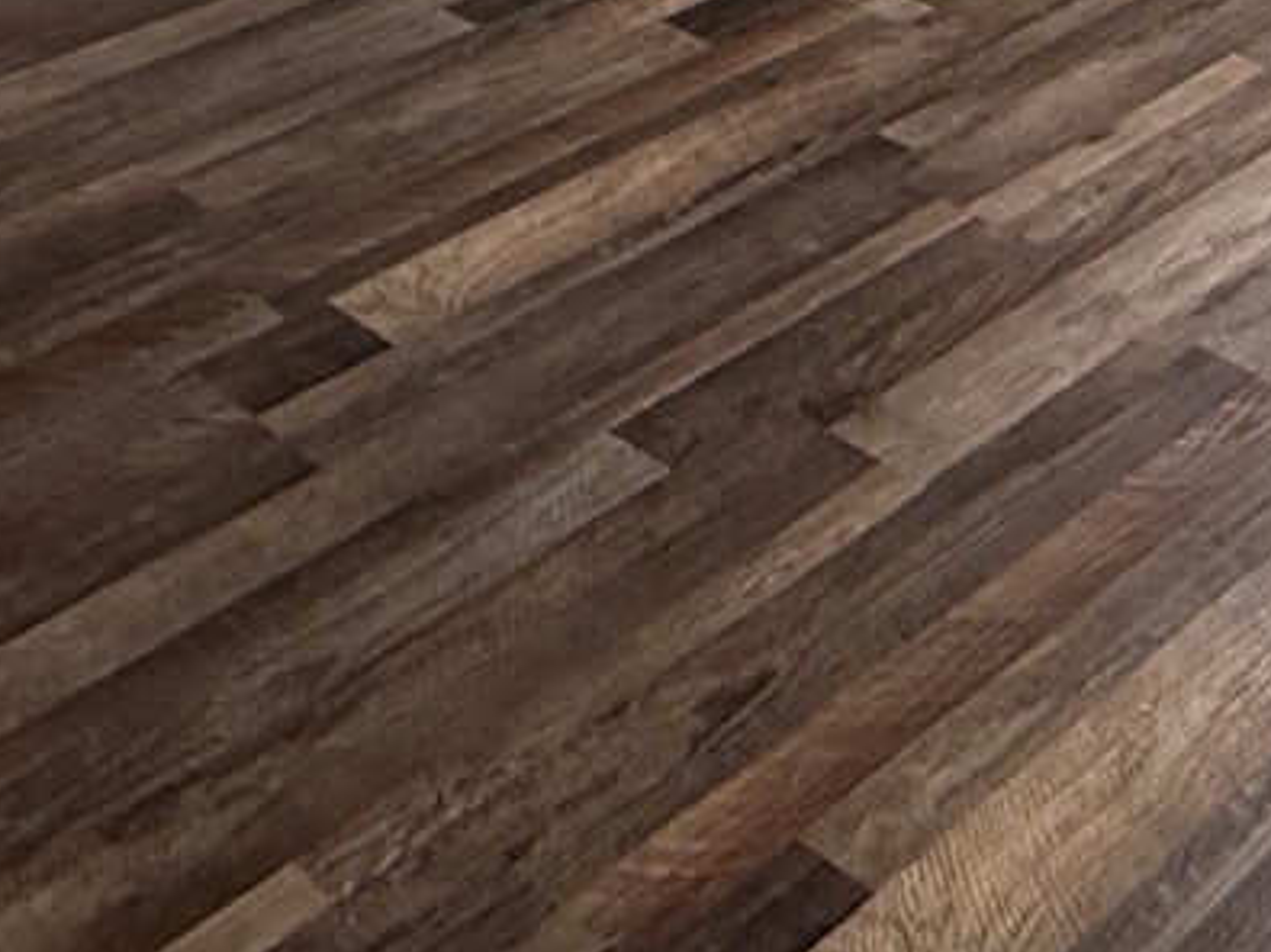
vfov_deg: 15.6
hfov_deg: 28.6
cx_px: 592
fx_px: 2496
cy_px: -1100
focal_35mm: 68
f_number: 2.2
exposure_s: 1/288
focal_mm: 2.22
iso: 64
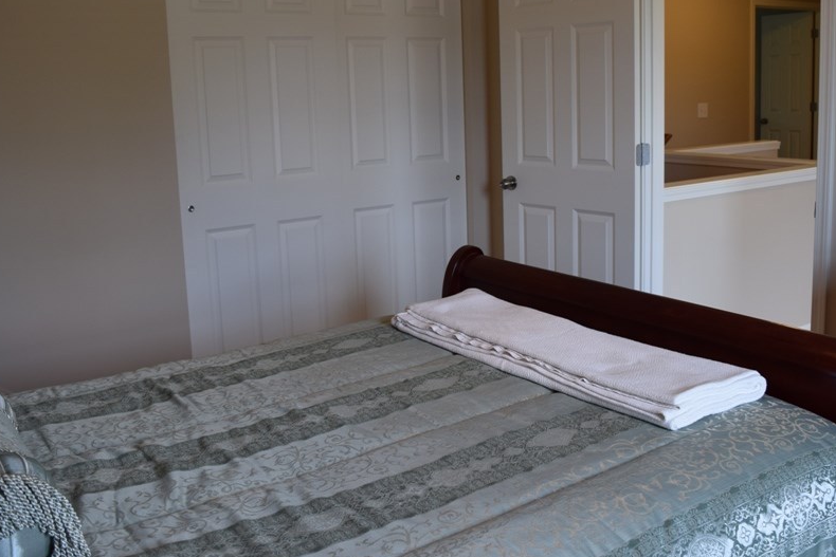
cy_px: 215
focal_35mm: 35
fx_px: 813
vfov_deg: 37.7
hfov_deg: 54.4
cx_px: 425
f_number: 4.5
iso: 400
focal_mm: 18
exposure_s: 1/80
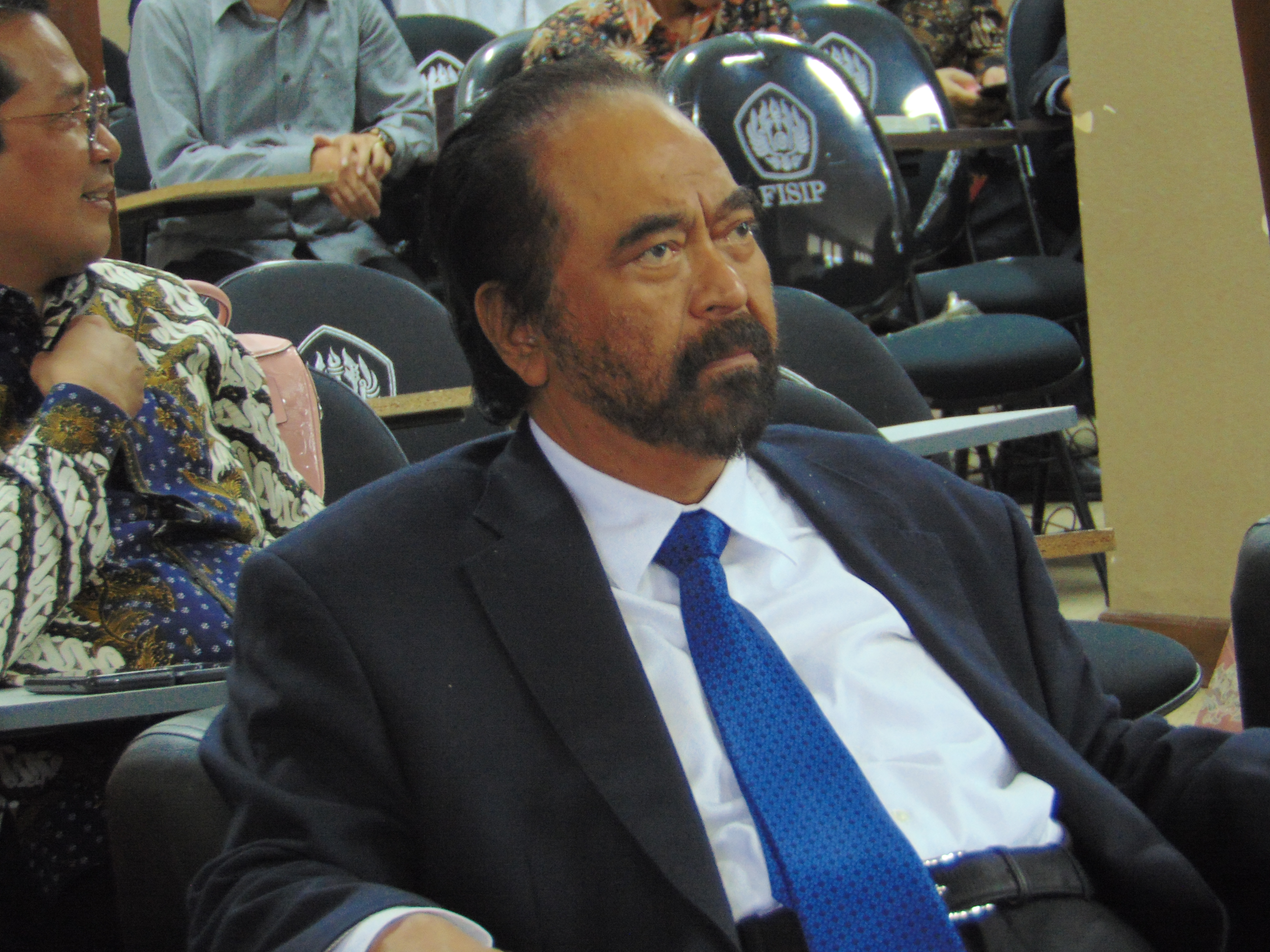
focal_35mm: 238
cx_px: 710
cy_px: 451
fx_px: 8732
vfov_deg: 6.2
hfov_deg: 8.3
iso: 200
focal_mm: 36.4
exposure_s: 1/5
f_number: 4.1
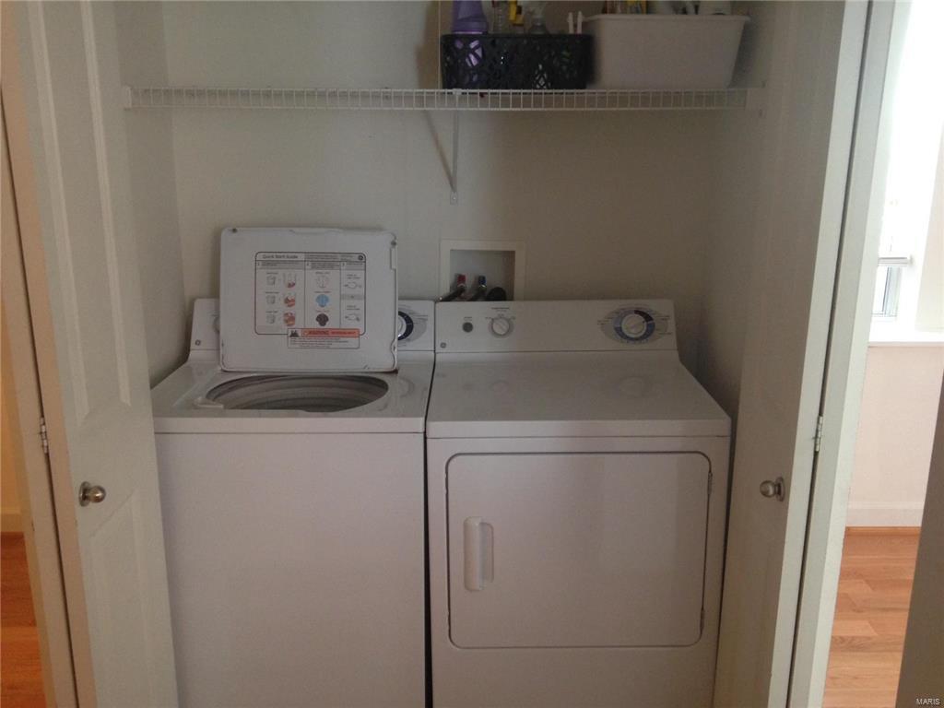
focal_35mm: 33
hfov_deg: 55.4
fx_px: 900
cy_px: 354
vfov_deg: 42.9
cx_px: 472
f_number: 2.4
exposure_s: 1/20
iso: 160
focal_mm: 4.12
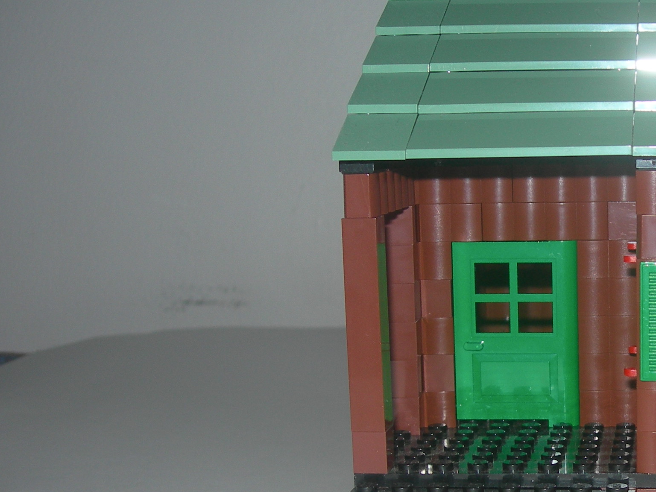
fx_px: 1440
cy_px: 386
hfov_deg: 24.6
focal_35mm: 76
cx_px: 642
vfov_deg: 19.2
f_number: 2.8
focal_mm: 7.8
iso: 50
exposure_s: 1/60.1
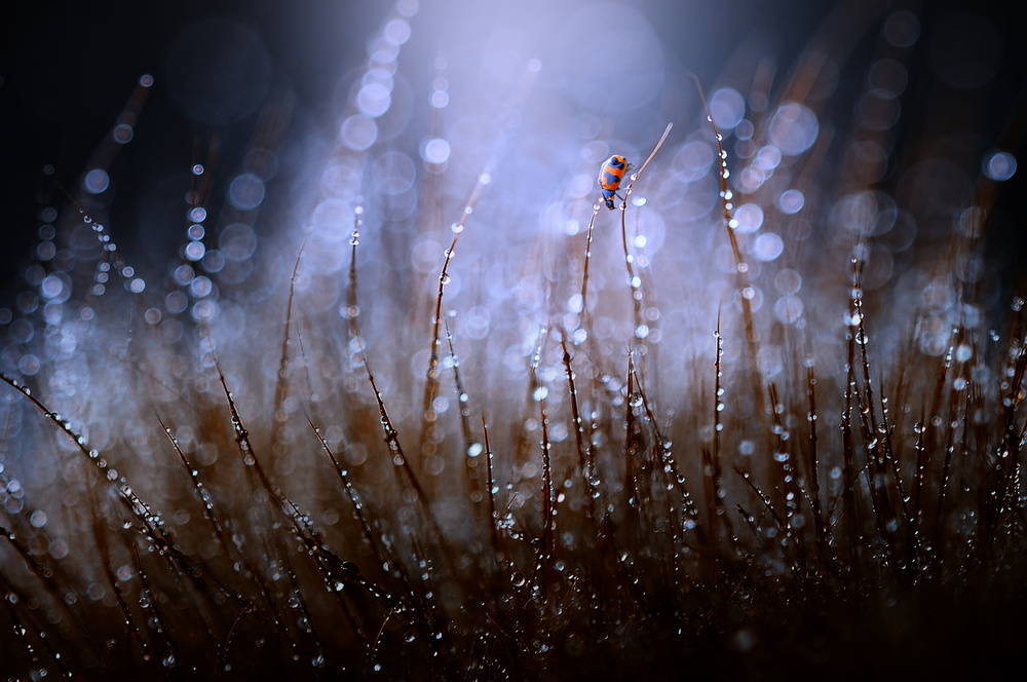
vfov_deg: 8.7
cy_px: 341
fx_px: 4487
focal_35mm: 158
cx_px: 514
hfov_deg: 13.1
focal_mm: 105
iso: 200
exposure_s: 1/100
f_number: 11
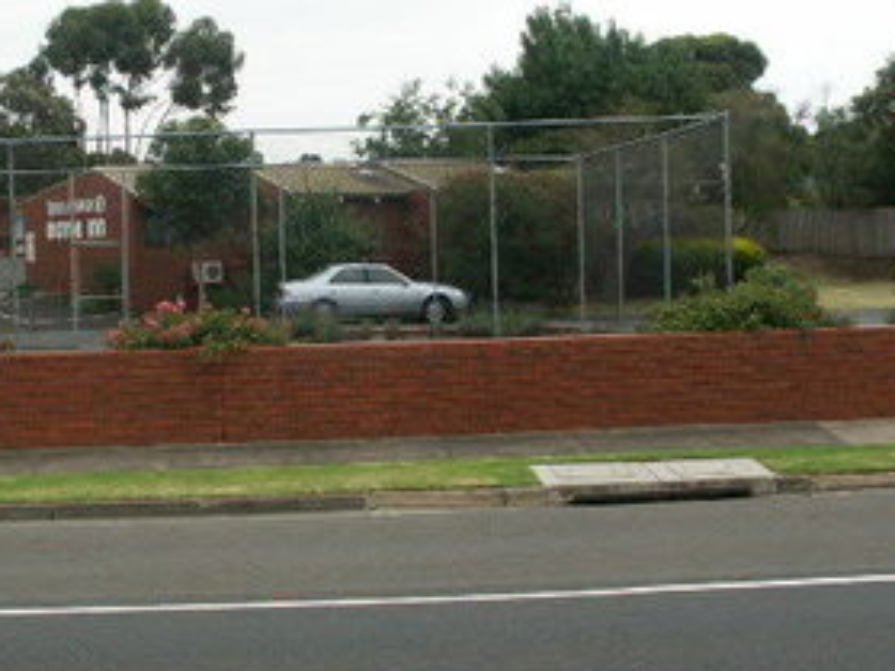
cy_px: 241
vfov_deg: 26.4
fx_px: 1421
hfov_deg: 34.7
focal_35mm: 55
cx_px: 324
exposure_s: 1/250
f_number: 5.6
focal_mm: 8.3
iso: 100
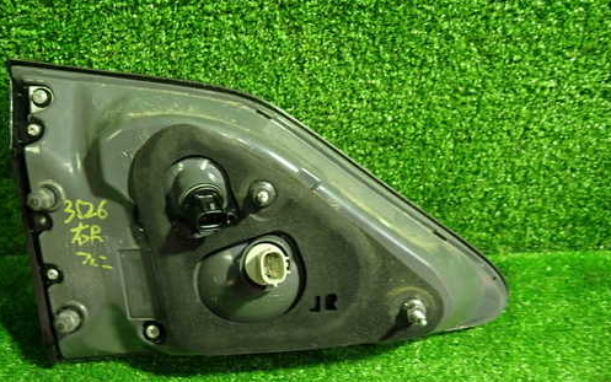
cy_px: 219
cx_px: 264
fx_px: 533
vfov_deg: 39.4
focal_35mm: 32
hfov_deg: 59.4
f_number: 2
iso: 400
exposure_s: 1/30
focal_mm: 4.5
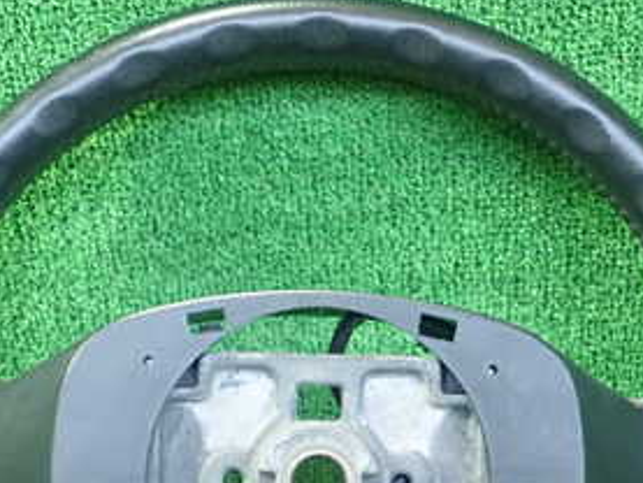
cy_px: 492
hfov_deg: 29.7
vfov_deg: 21.7
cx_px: 248
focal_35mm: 65
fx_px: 1208
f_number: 2.3
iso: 800
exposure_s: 1/100
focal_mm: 5.5
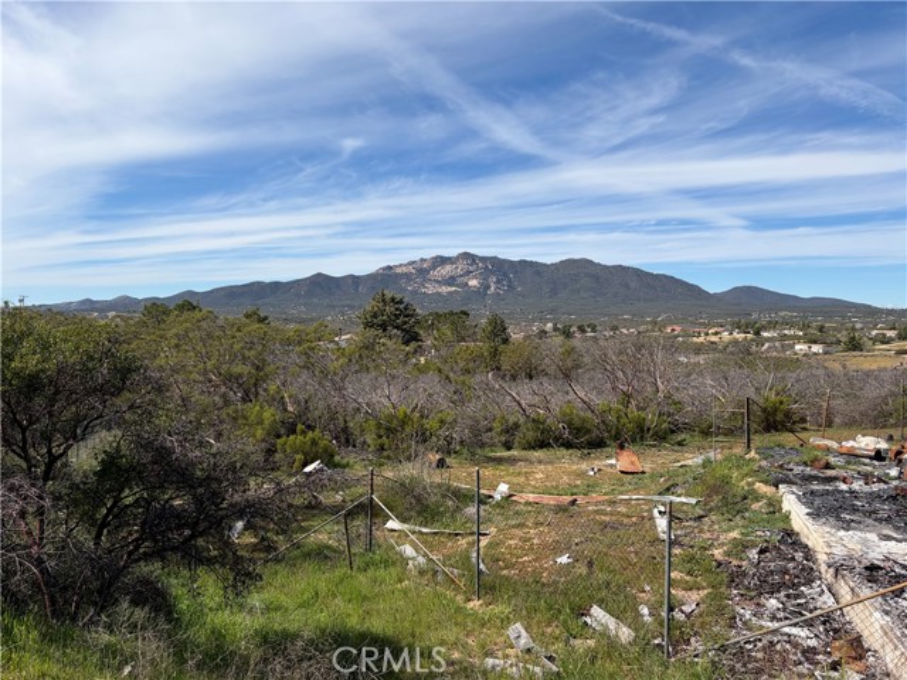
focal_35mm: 26
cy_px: 340
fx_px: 681
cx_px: 454
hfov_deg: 67.3
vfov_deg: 53.1
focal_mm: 5.96
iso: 50
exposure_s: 1/4065
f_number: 1.6
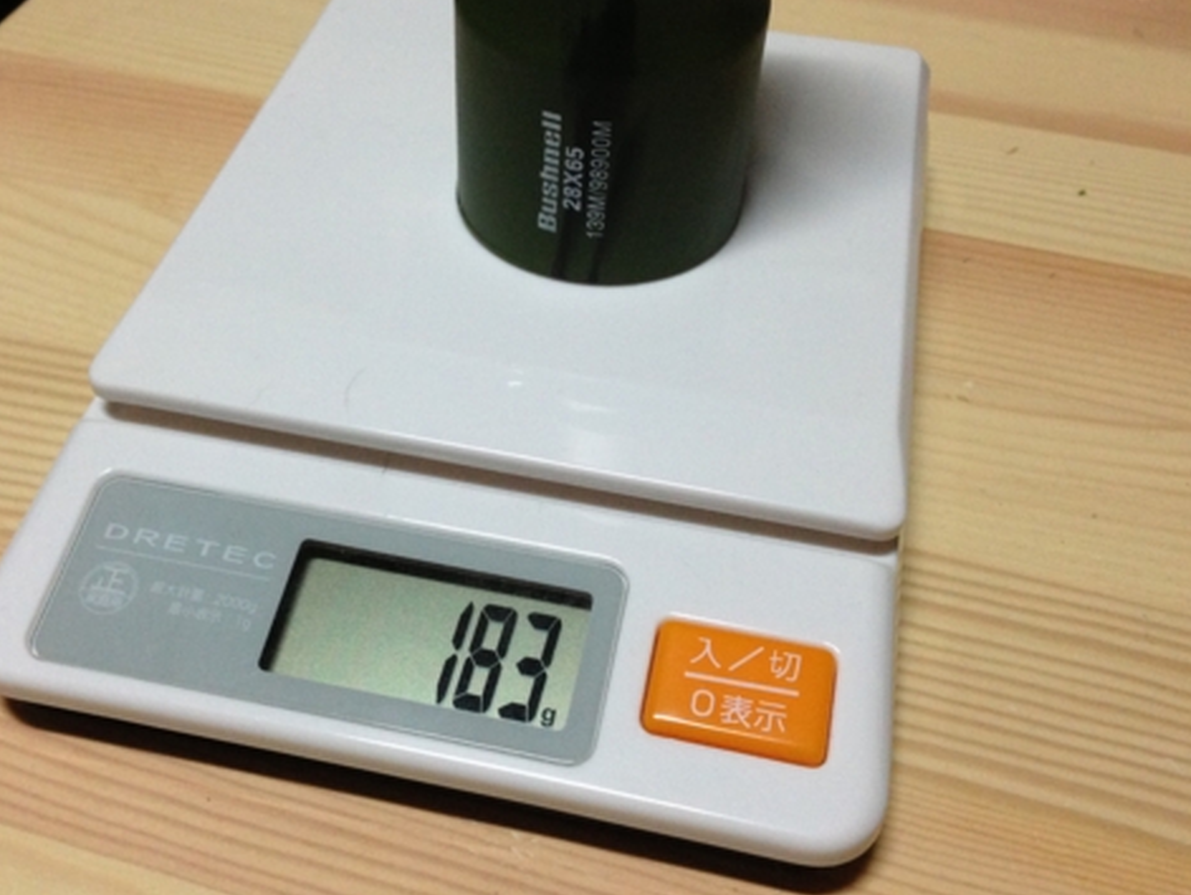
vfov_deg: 34.4
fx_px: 1446
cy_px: 412
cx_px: 539
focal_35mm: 42
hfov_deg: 44.7
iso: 200
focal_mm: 4.13
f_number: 2.4
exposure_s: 1/20
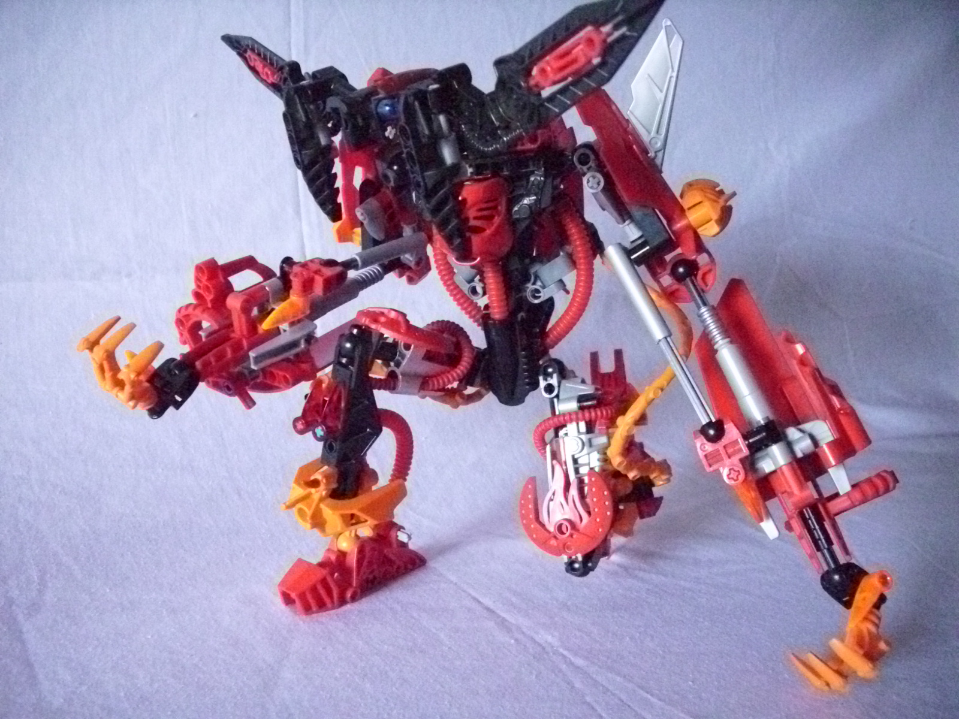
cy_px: 360
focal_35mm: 31
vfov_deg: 45.4
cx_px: 480
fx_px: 859
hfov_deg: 58.4
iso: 1600
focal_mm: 6.2
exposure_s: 1/60
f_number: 2.8
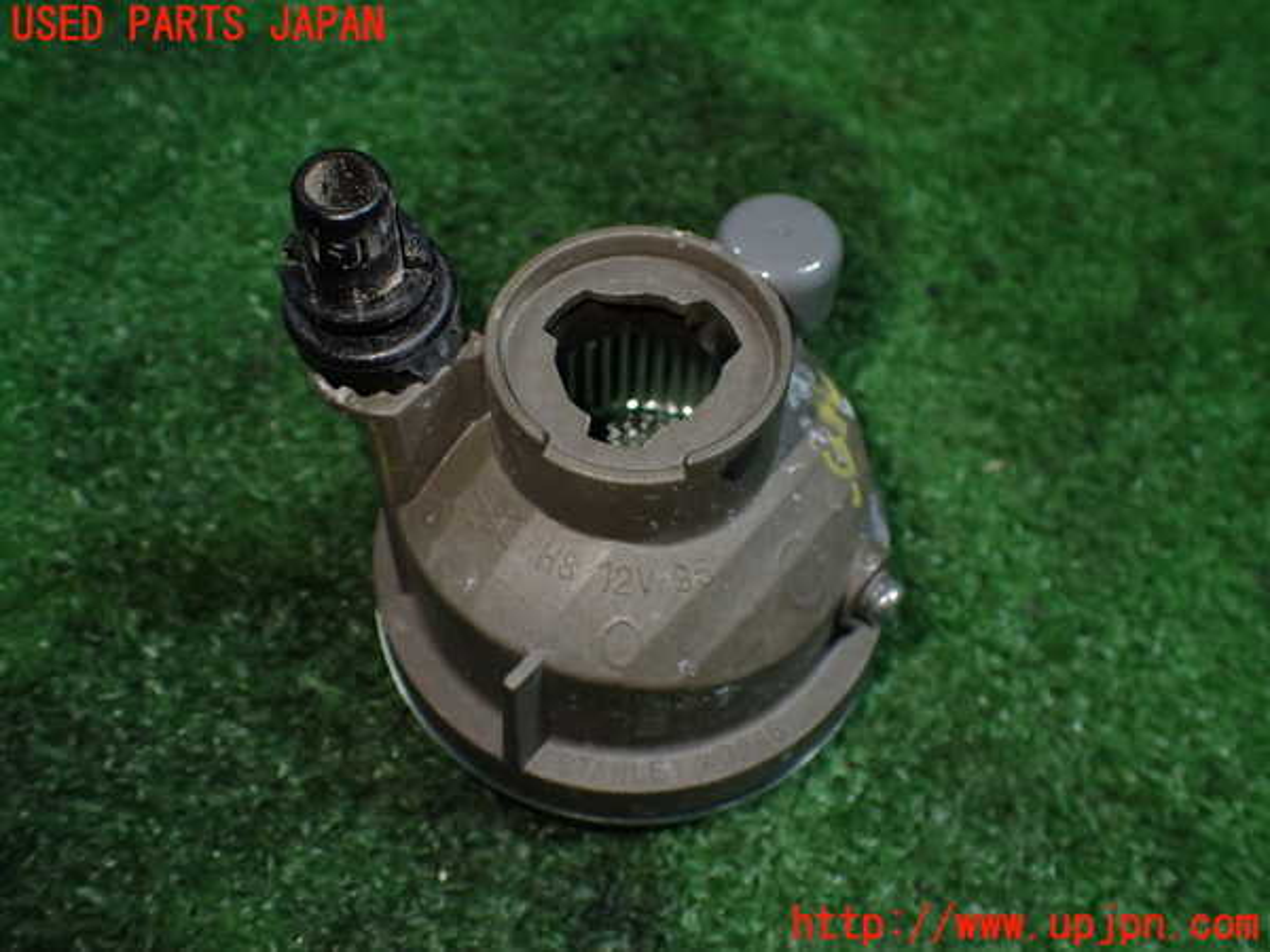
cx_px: 635
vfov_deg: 46.8
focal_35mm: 30
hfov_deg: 60.0
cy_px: 476
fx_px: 1101
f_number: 2.3
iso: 500
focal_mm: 5.4
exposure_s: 1/125
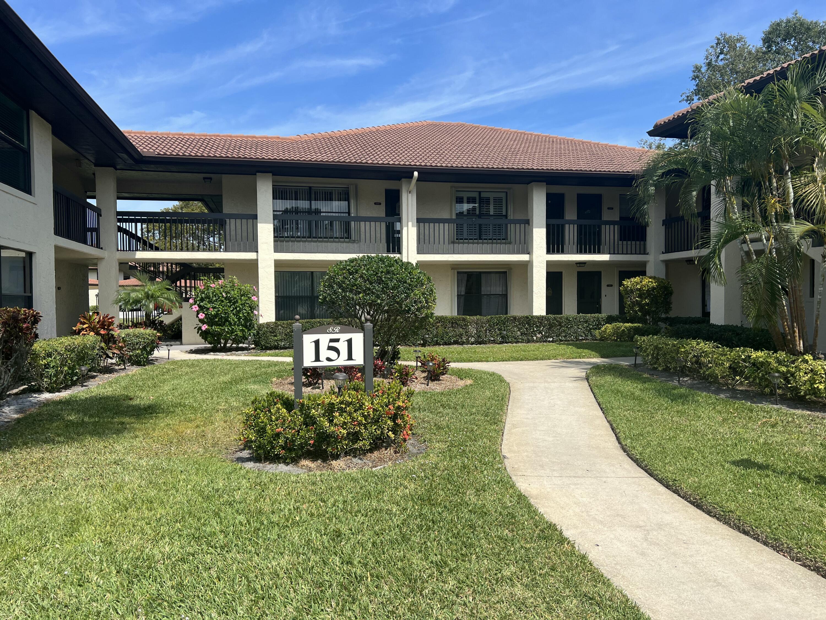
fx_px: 620
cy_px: 310
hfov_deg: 67.3
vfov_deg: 53.1
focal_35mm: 26
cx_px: 413
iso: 50
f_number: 1.5
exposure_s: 1/3356
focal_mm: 5.7
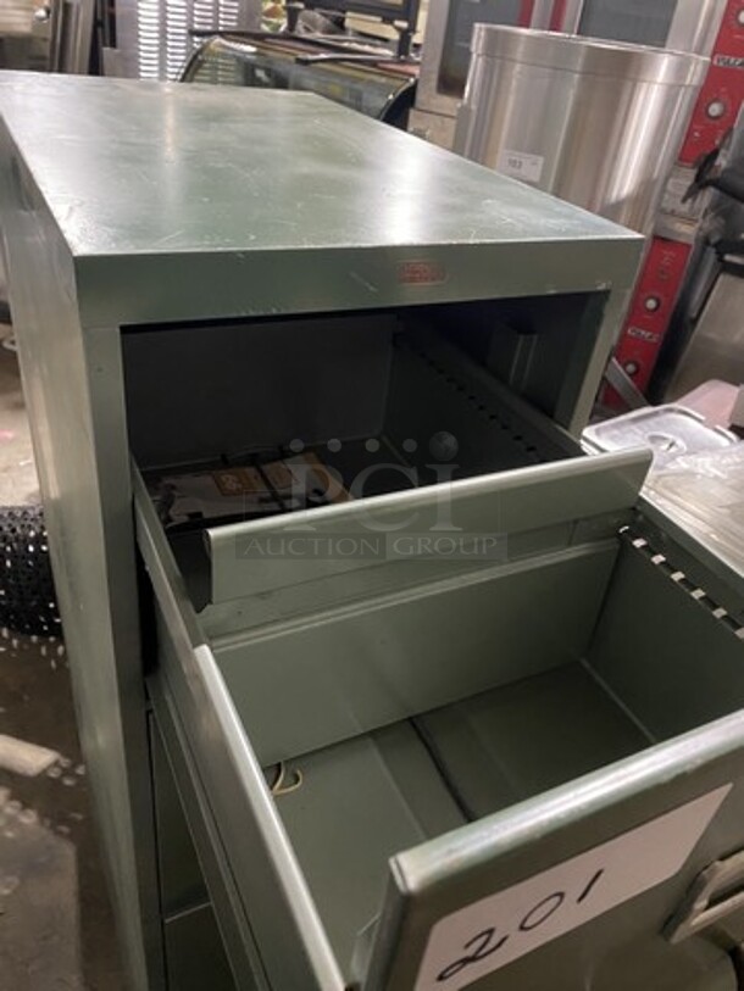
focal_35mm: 26
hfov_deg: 53.1
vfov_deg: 67.3
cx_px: 372
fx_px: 745
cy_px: 496
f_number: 1.8
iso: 640
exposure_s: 1/30
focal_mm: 4.25
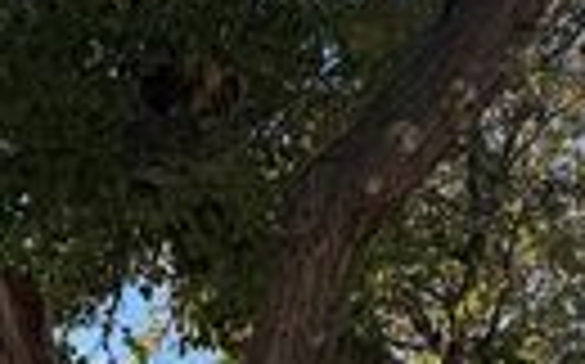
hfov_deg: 17.7
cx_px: -428
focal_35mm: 98
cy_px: 748
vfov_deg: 11.8
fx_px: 1561
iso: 80
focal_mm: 6.76
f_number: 1.78
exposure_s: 1/3145
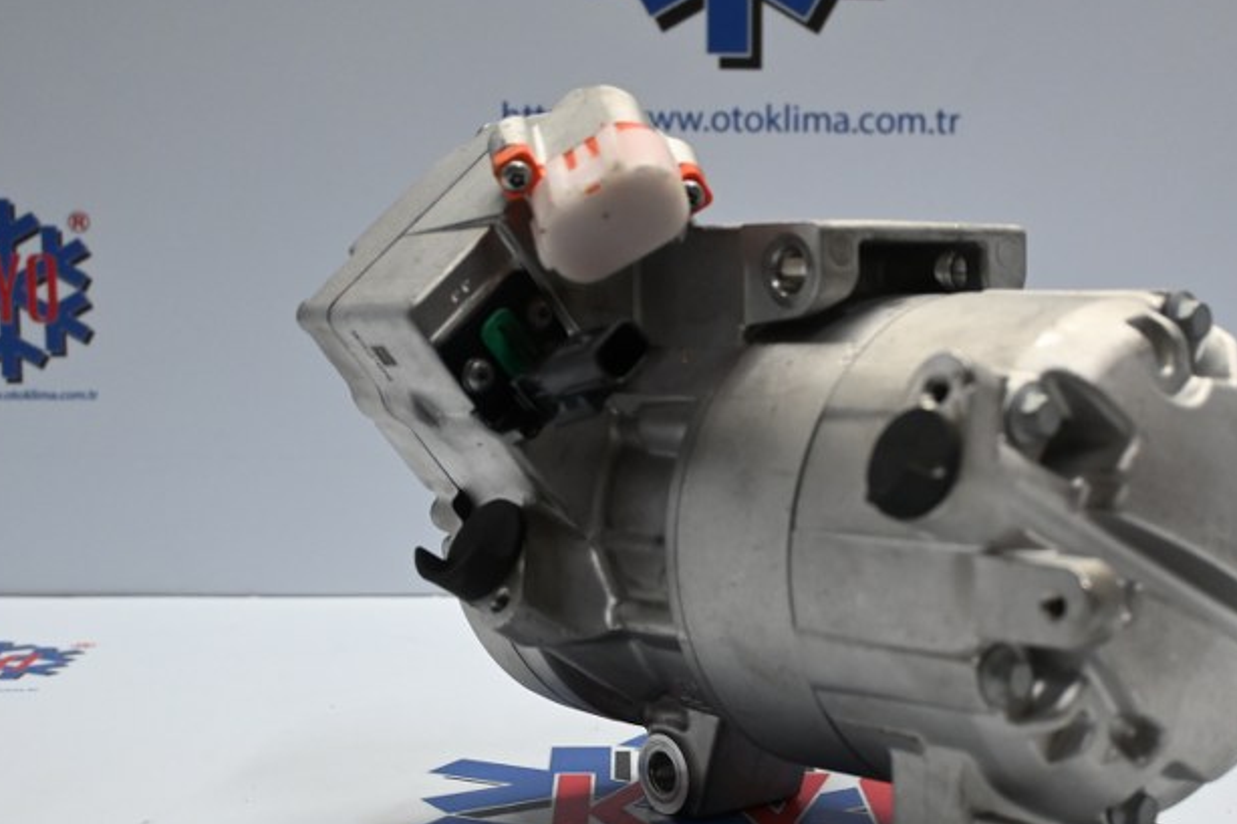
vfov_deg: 23.9
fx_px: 1946
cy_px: 480
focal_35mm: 57
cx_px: 745
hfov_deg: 35.1
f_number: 4.8
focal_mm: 29
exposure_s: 1/125
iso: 1250
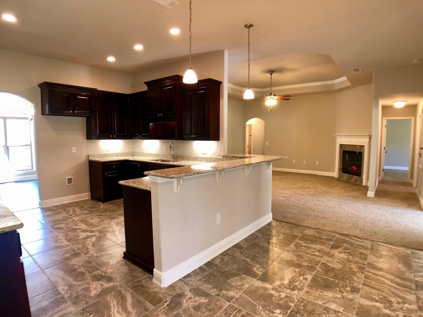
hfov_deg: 63.4
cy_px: 158
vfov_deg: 49.7
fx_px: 342
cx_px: 212
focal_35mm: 28
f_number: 1.8
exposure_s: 1/15
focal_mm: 4
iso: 50
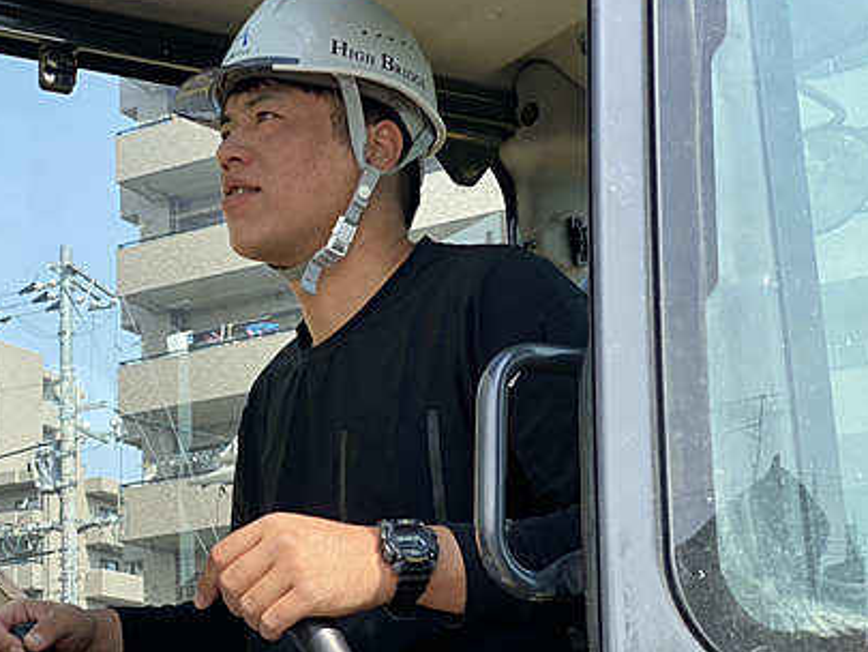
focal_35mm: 77
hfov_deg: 25.1
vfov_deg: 19.1
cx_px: 253
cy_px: 264
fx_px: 1931
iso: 20
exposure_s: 1/421
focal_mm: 6
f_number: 2
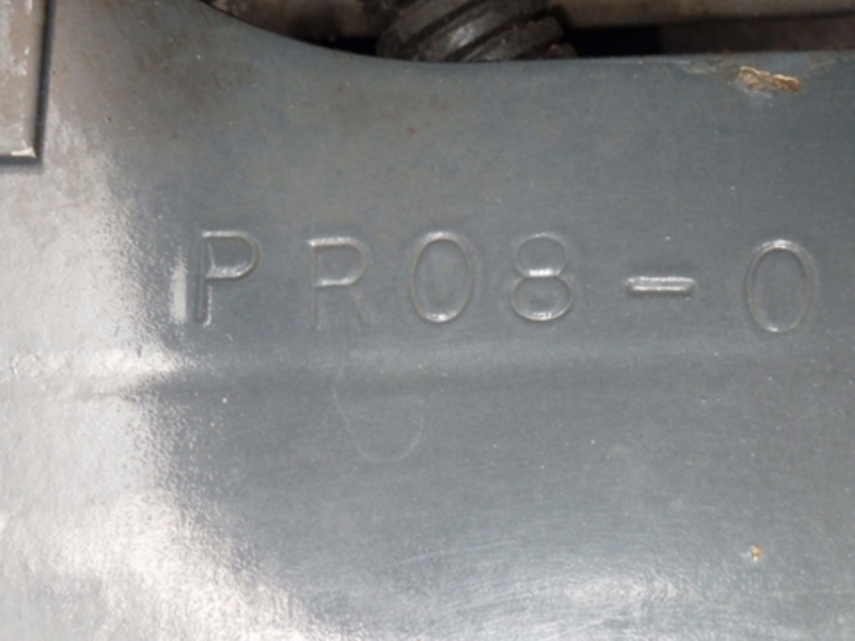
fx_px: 3458
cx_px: 428
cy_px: 320
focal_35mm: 140
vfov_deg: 10.6
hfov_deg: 14.1
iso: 1250
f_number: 5.5
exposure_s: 1/125
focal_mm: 25
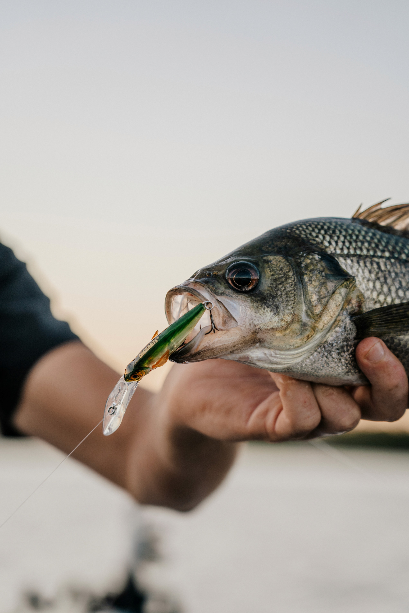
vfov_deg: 19.5
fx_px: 1789
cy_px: 306
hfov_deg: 13.0
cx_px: 204
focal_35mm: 105
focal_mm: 105
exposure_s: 1/160
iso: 100
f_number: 4.5
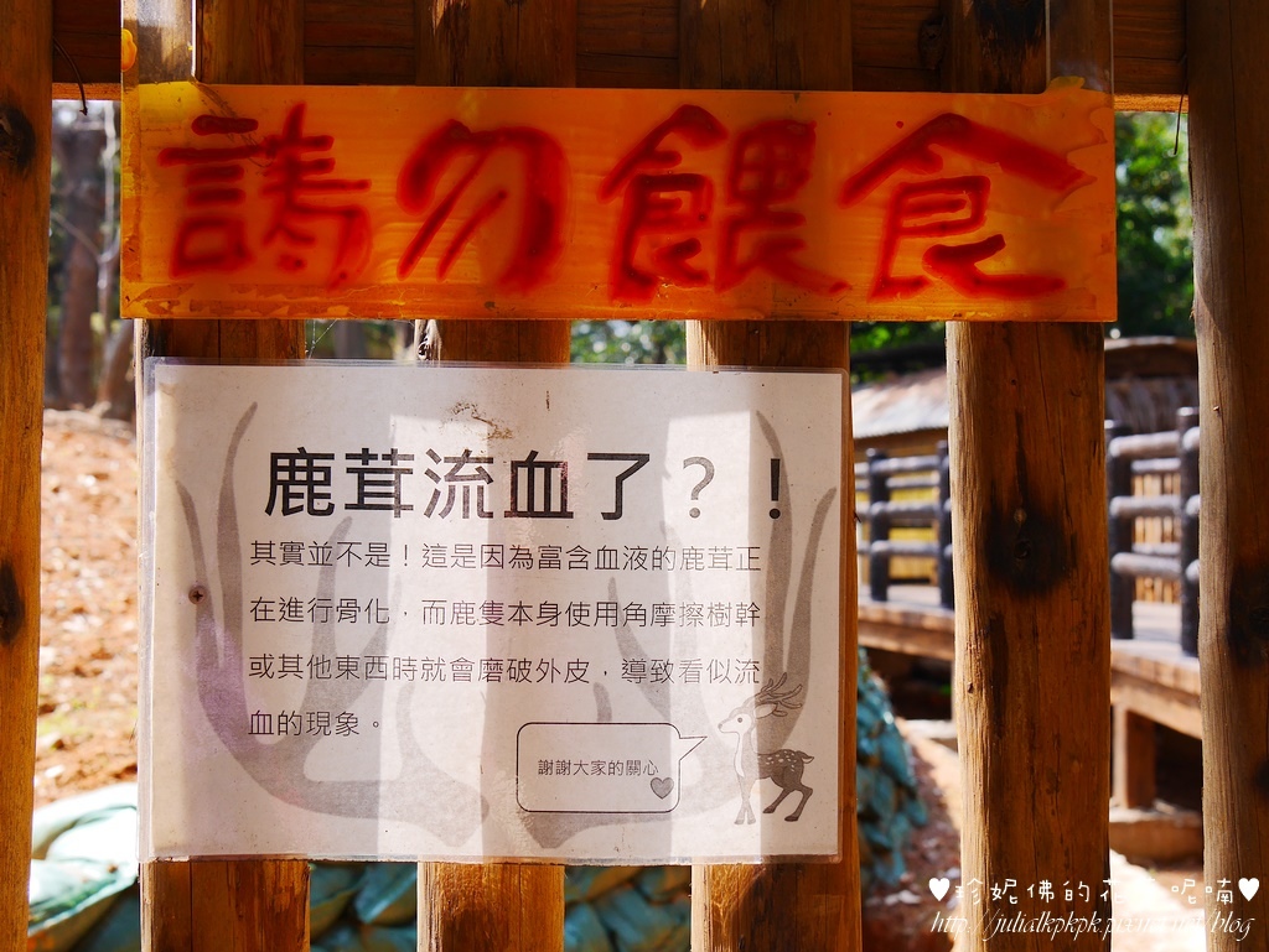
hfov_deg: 39.6
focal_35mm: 48
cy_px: 476
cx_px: 634
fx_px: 1760
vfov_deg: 30.3
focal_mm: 24
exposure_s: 1/160
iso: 200
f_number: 5.6
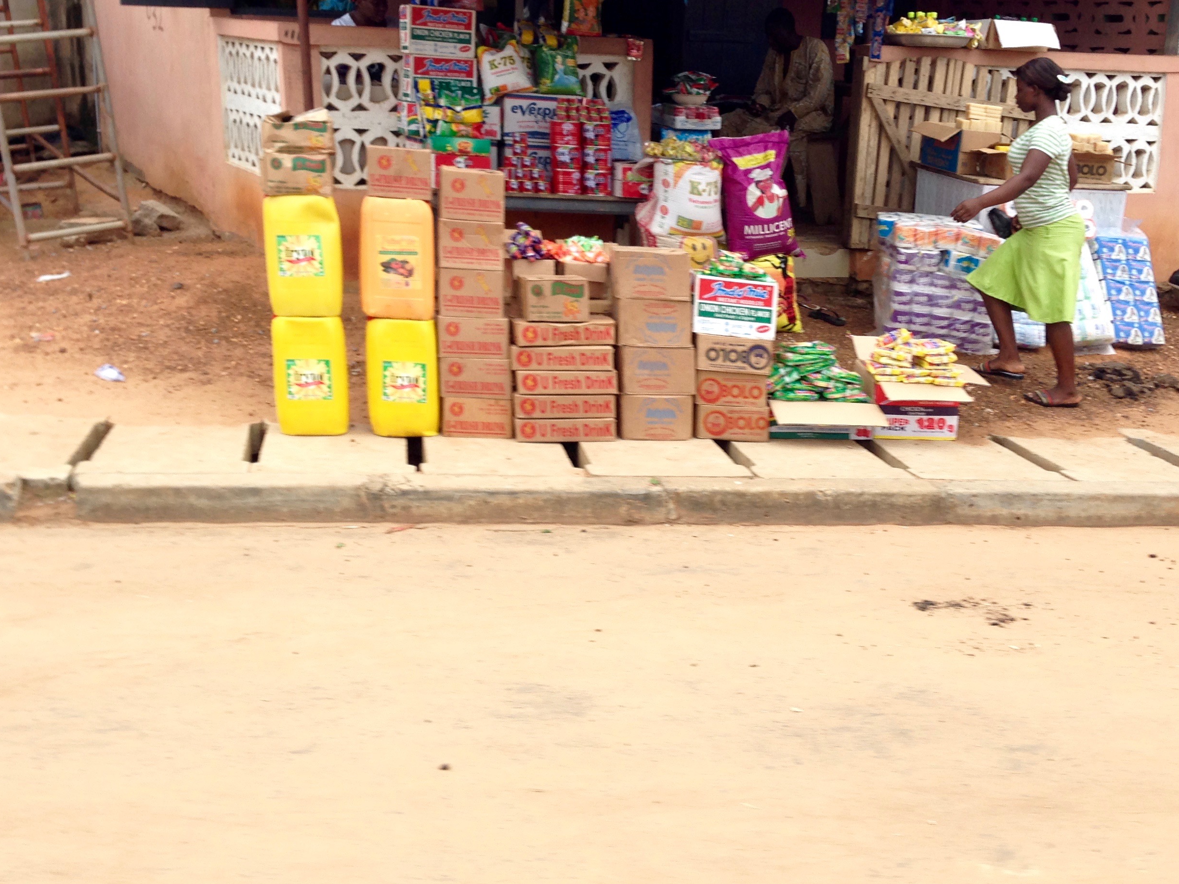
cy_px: 317
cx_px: 550
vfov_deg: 32.7
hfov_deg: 42.9
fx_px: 1499
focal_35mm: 44
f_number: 2.4
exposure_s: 1/467
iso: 50
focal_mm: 4.12
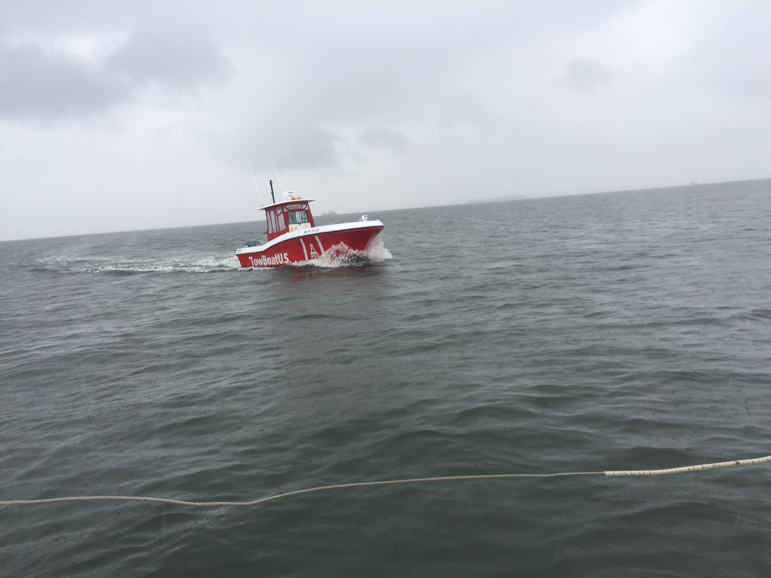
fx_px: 646
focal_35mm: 29
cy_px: 289
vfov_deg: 48.2
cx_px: 386
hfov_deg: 61.7
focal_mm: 4.15
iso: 32
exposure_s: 1/416
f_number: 2.2
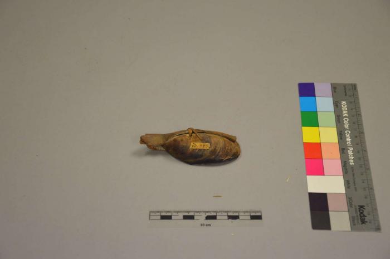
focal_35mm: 90
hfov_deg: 22.6
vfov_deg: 15.2
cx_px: 195
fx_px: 974
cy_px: 130
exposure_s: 1/60
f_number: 5
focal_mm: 60
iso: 1250
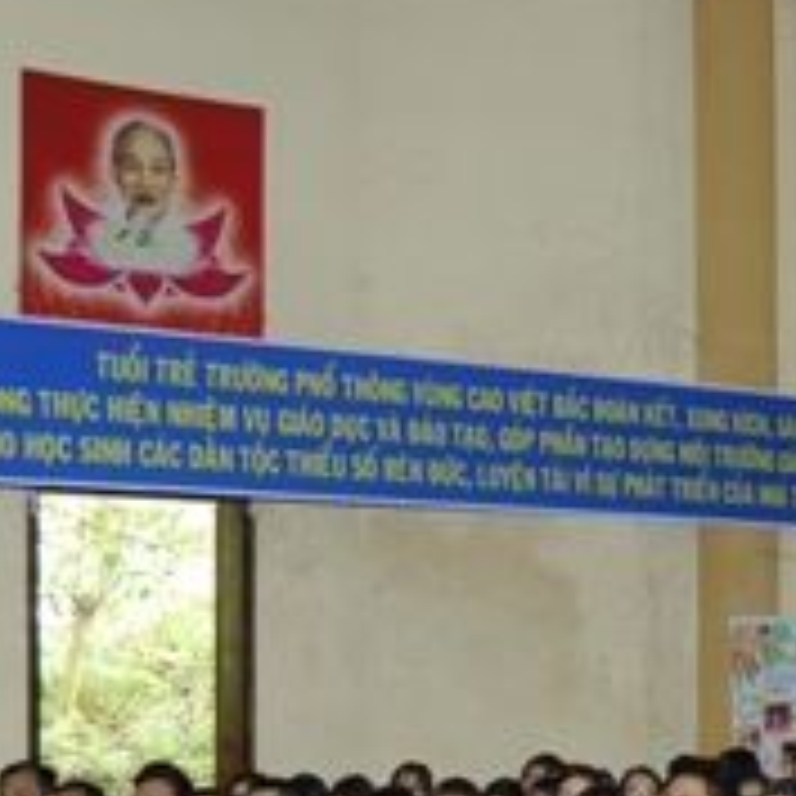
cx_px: 956
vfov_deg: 17.1
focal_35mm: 101
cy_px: 616
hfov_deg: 16.5
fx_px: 2628
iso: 500
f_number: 4.5
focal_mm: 35
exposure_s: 1/100
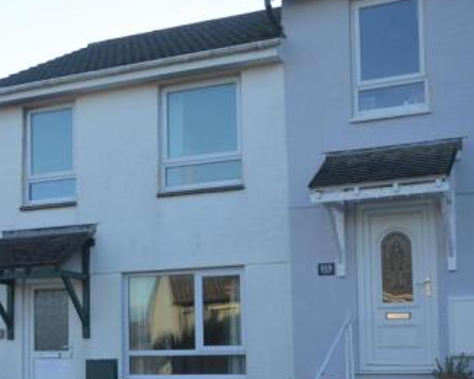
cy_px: 295
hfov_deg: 26.7
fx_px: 954
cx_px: 28
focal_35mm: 68
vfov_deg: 22.2
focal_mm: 24
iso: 100
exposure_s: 1/125
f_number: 5.6
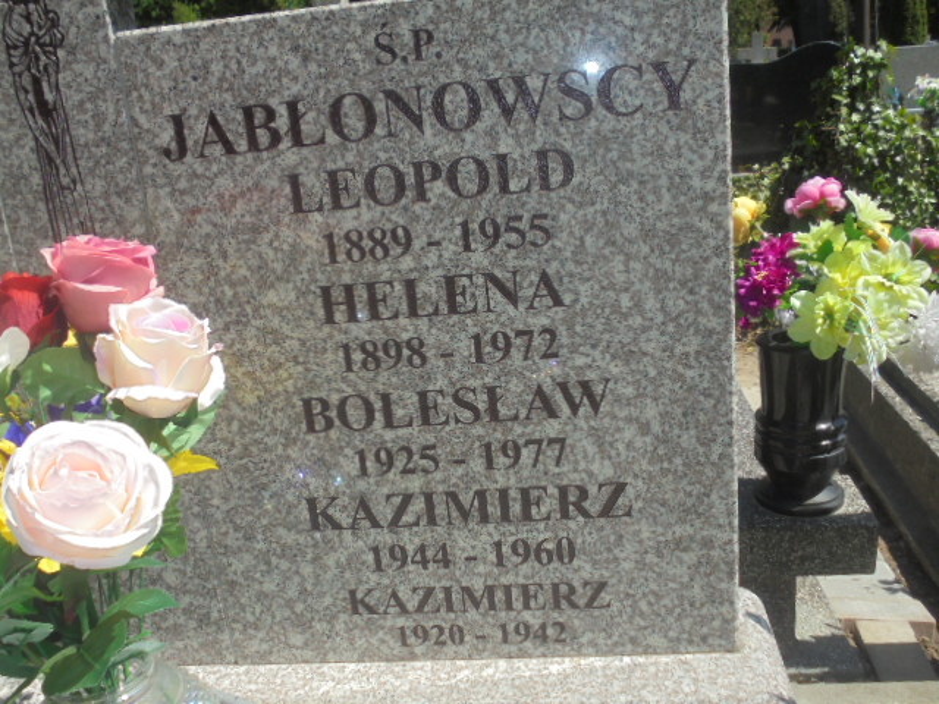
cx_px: 470
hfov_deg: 54.0
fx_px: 922
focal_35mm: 34
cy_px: 352
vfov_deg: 41.8
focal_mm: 6.1
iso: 100
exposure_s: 1/640
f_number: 4
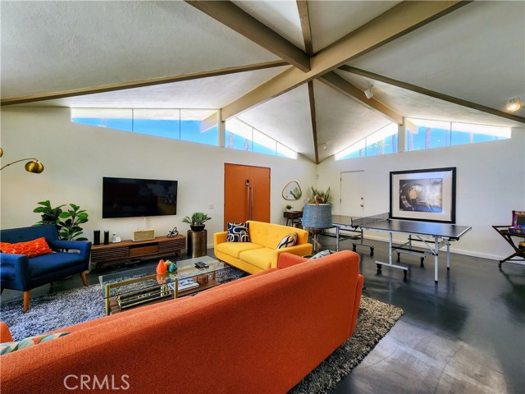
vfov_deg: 89.9
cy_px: 197
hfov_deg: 106.2
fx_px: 197
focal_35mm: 13
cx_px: 262
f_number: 2.2
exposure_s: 1/120
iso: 64
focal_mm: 2.2
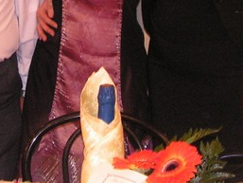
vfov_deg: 10.6
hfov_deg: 14.3
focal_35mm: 137
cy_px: -51
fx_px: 962
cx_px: 47
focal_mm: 7.4
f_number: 3.2
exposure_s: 1/40
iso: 200
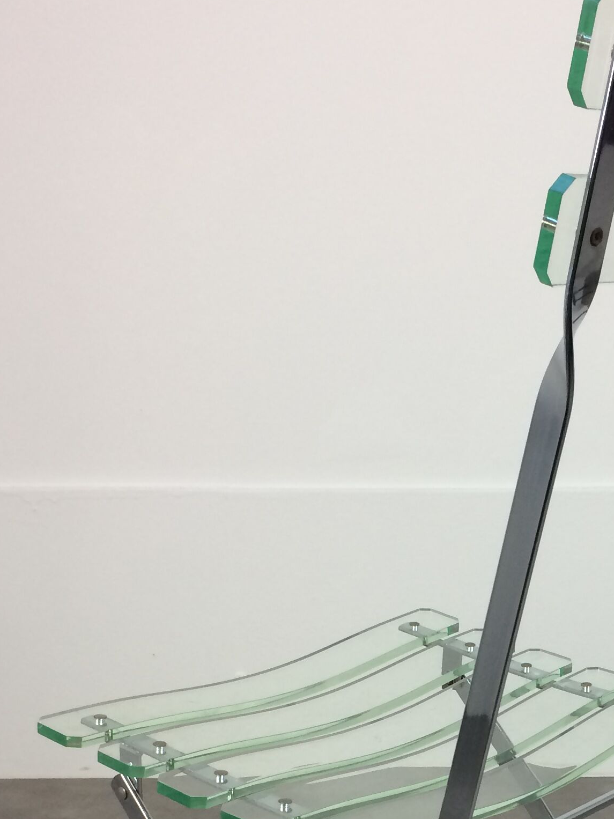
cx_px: 548
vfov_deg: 29.7
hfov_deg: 23.1
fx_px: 1467
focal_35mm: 62
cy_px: 756
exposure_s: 1/33
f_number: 2.2
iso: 40
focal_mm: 4.15
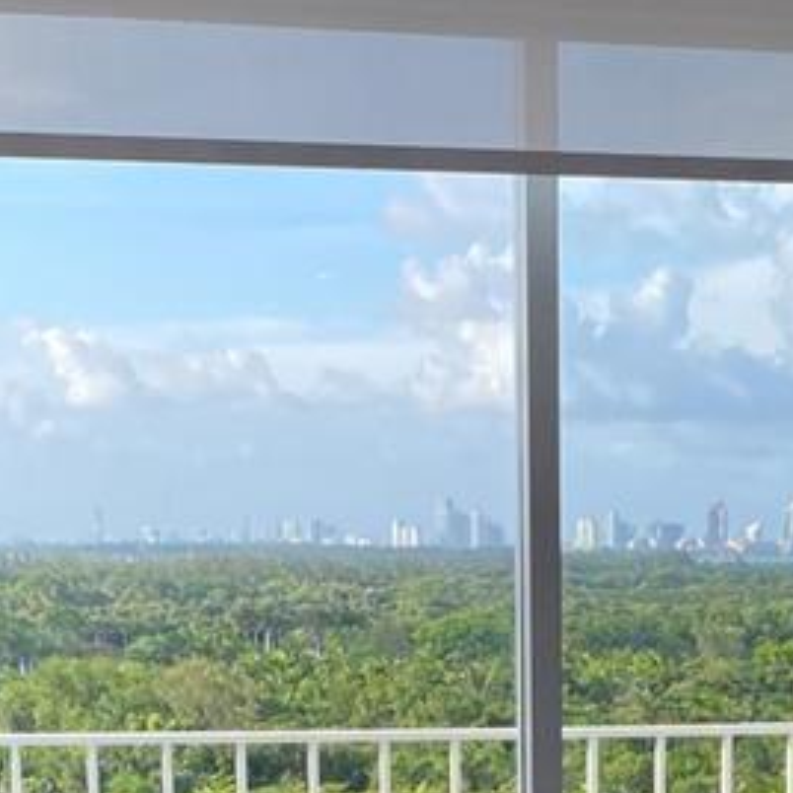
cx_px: 592
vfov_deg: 15.6
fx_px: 2670
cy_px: 1178
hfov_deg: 16.8
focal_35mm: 103
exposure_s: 1/414
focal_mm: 4.25
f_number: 1.8
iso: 32
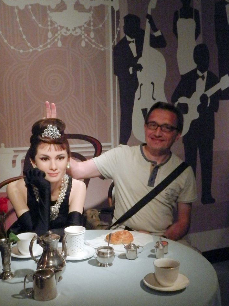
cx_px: 95
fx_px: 414
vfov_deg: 40.4
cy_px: 151
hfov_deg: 30.8
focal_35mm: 47
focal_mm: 6.6
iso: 640
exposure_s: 1/60
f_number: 3.6
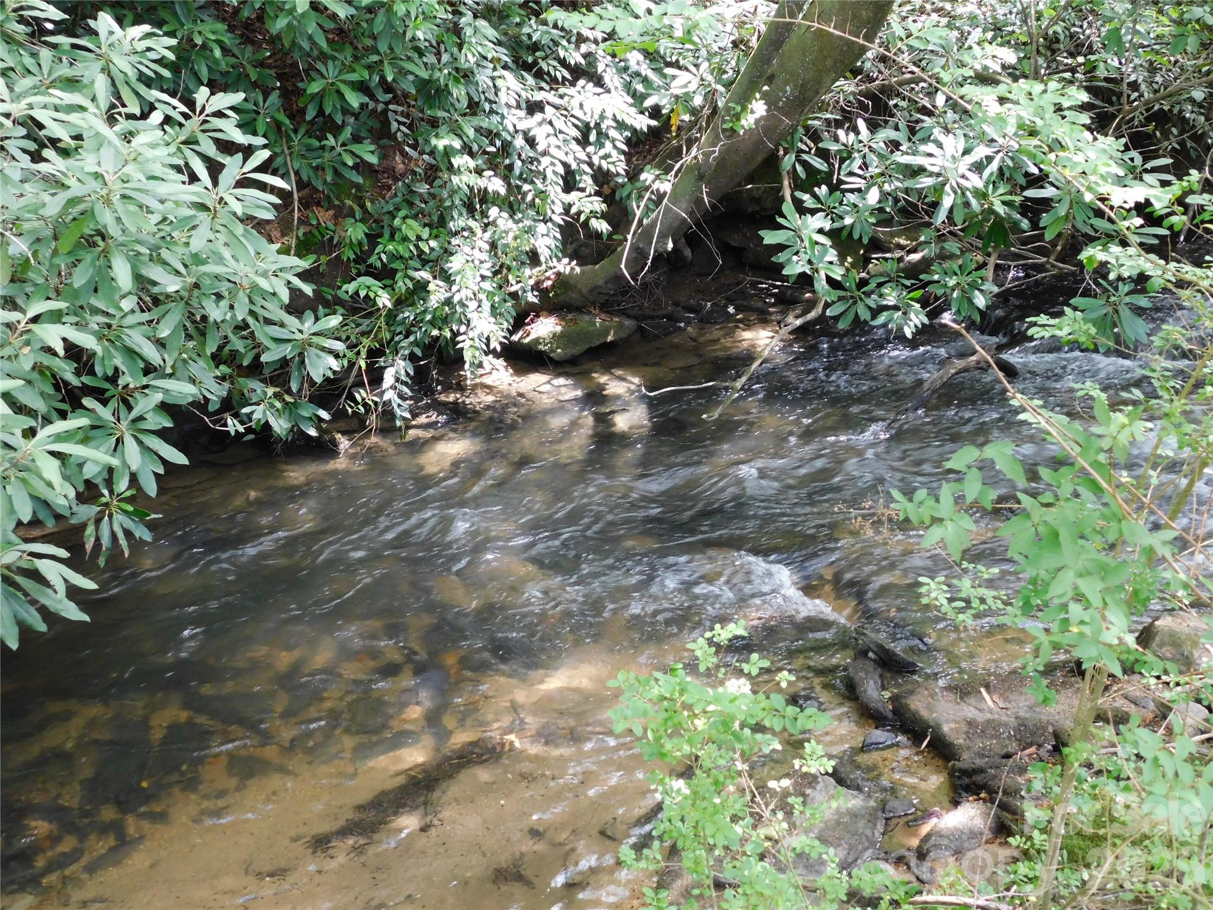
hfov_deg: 46.8
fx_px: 1402
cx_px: 606
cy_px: 455
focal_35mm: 40
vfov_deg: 36.0
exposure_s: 1/30
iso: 360
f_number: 3.6
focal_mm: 7.1
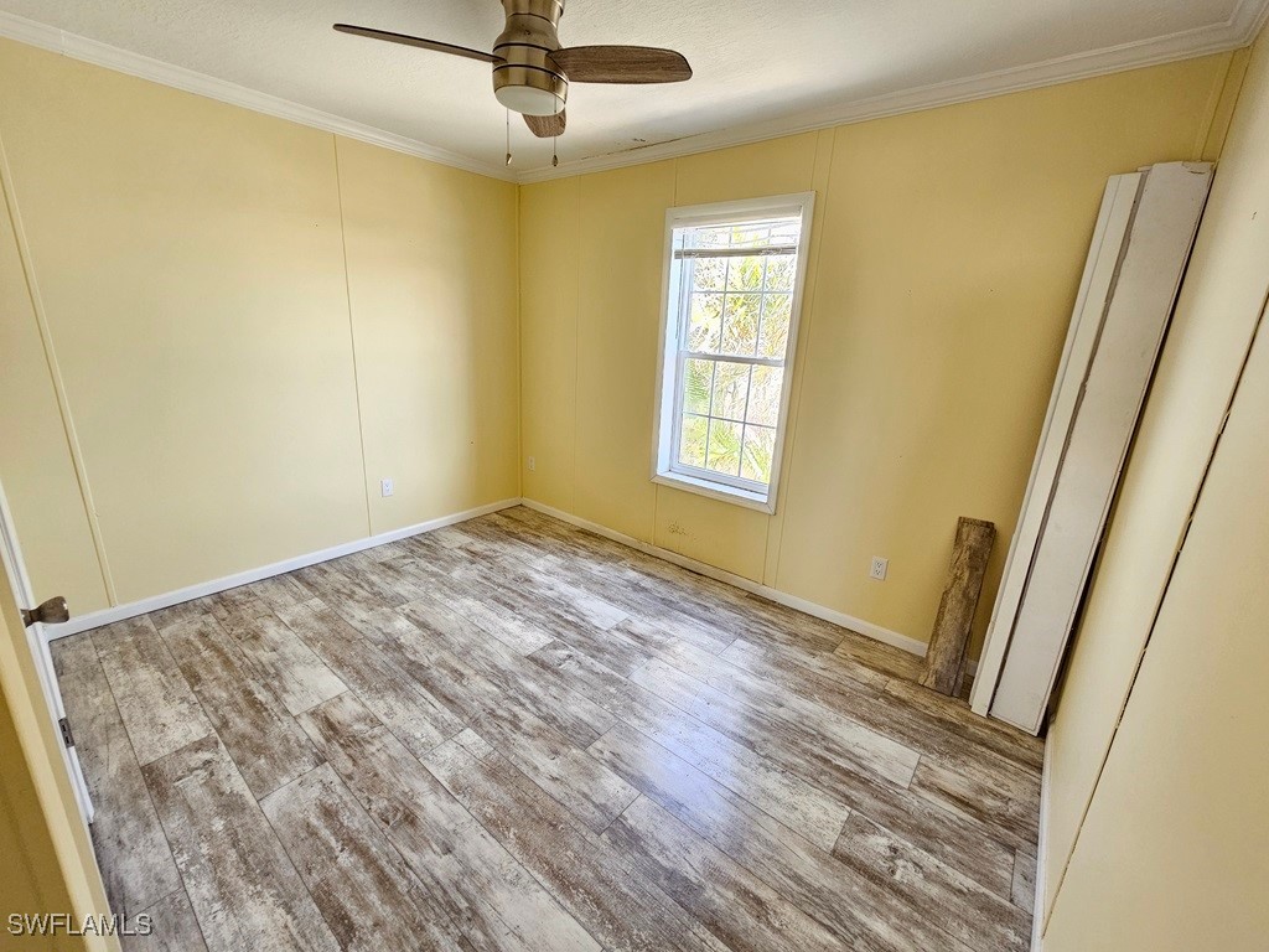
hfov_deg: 106.2
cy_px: 476
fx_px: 477
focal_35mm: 13
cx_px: 634
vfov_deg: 89.9
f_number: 2.2
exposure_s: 1/60
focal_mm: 2.2
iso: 200
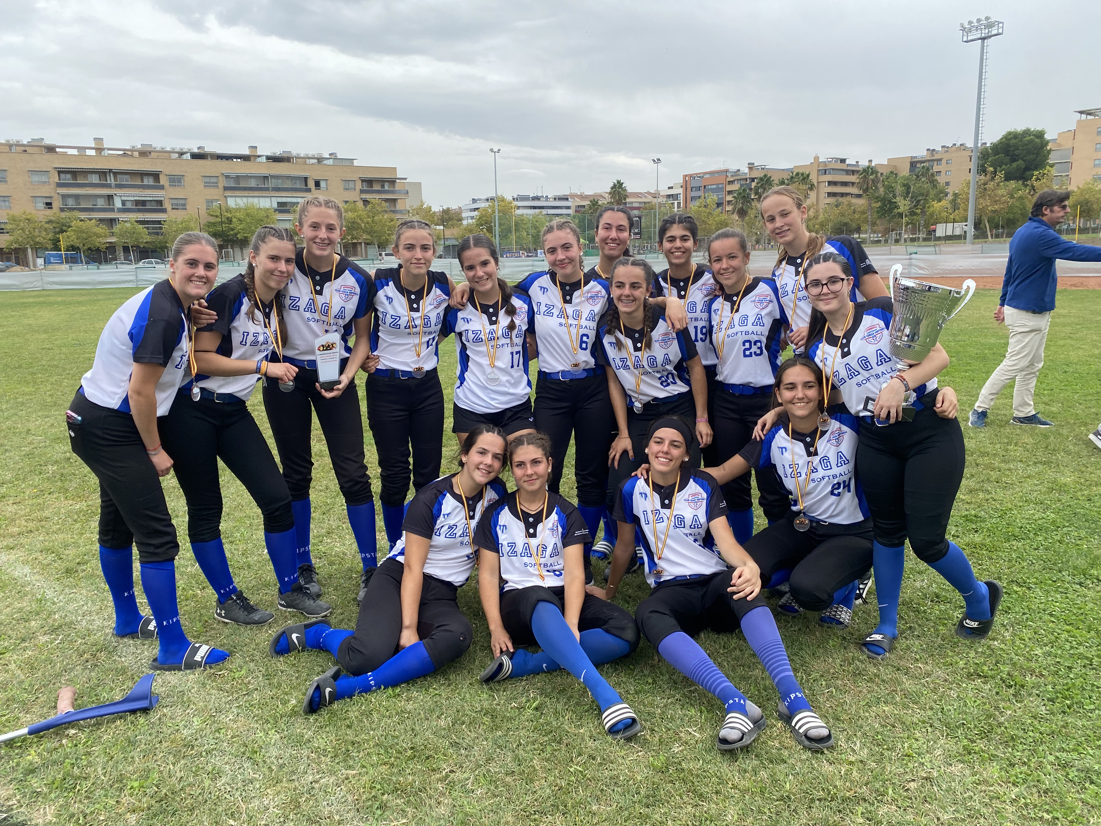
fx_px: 827
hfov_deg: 67.3
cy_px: 413
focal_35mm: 26
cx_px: 550
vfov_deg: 53.1
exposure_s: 1/949
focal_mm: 4.25
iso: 32
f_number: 1.8
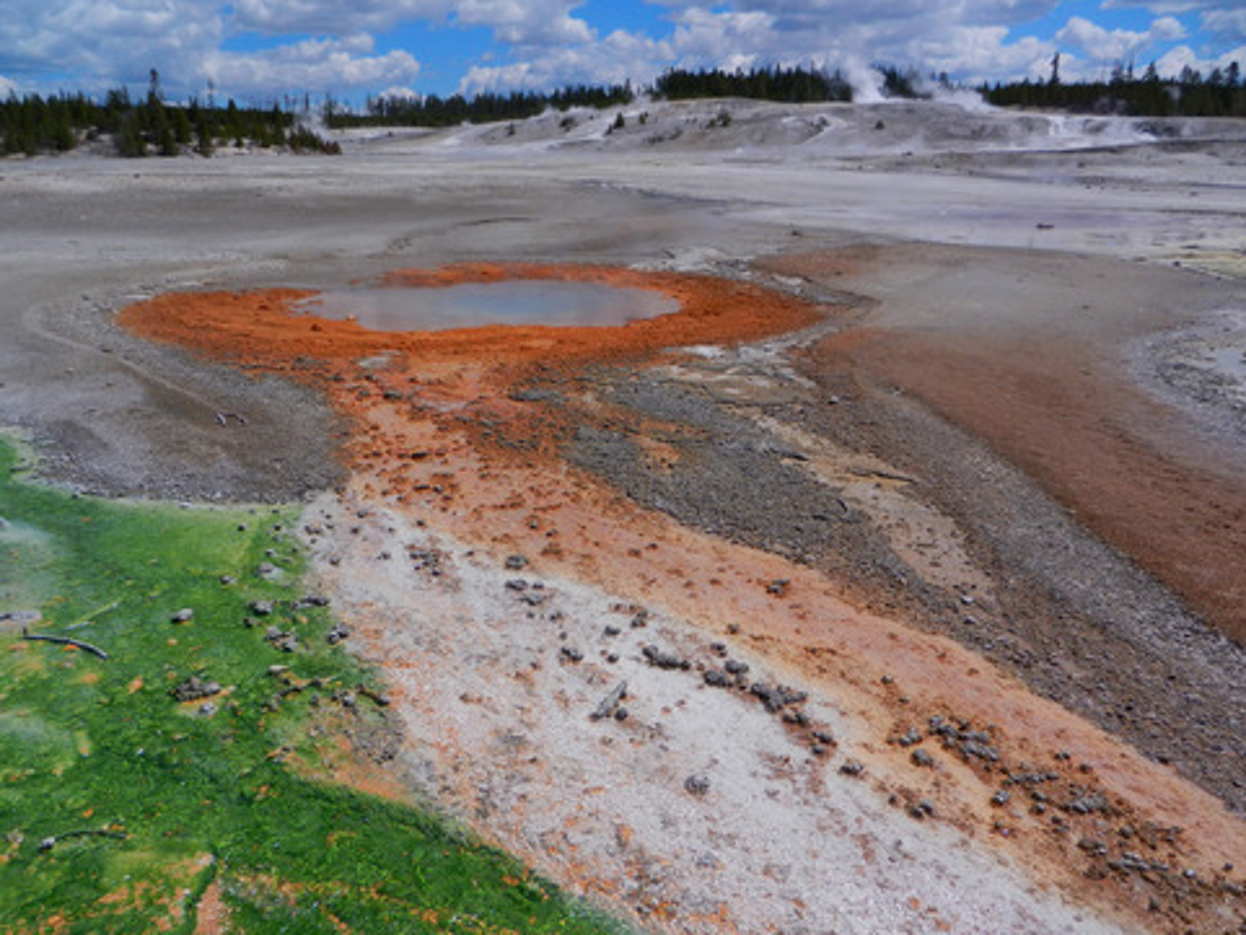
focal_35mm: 26
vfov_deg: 53.1
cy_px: 475
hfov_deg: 67.3
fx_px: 936
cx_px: 604
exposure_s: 1/1250
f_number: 7
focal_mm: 4.5
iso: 160
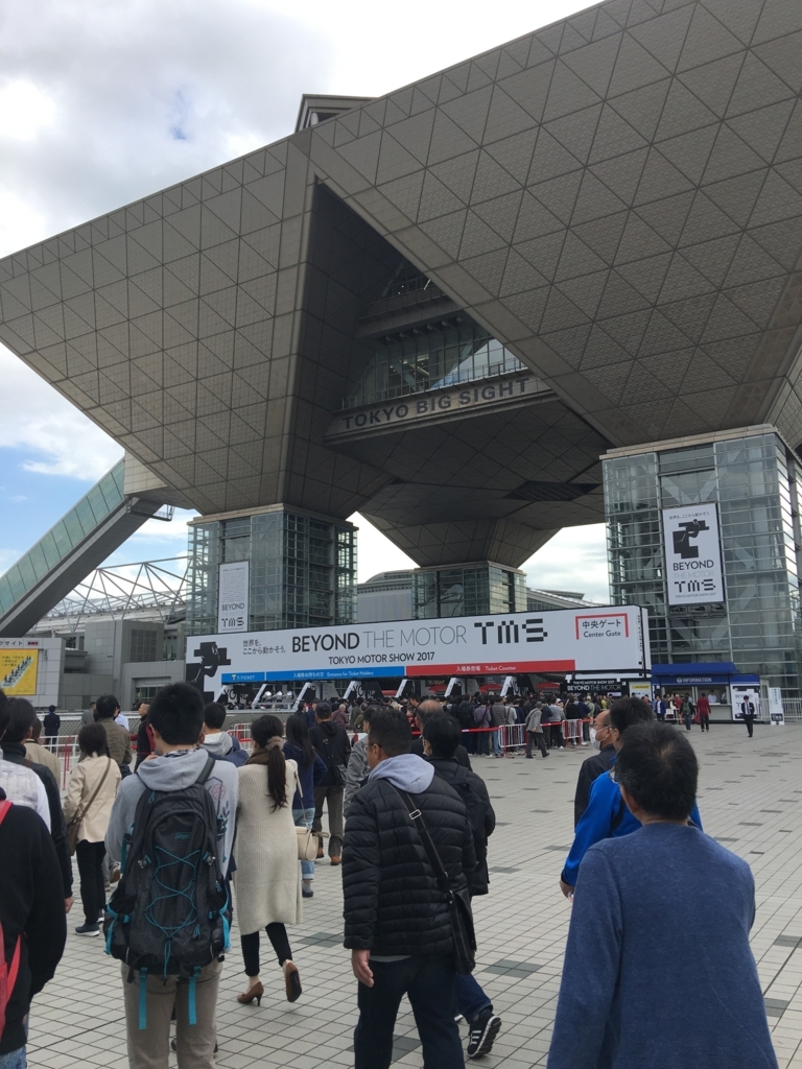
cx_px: 401
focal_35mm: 29
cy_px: 534
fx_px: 896
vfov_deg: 61.7
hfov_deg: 48.2
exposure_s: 1/818
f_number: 2.2
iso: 25
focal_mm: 4.15
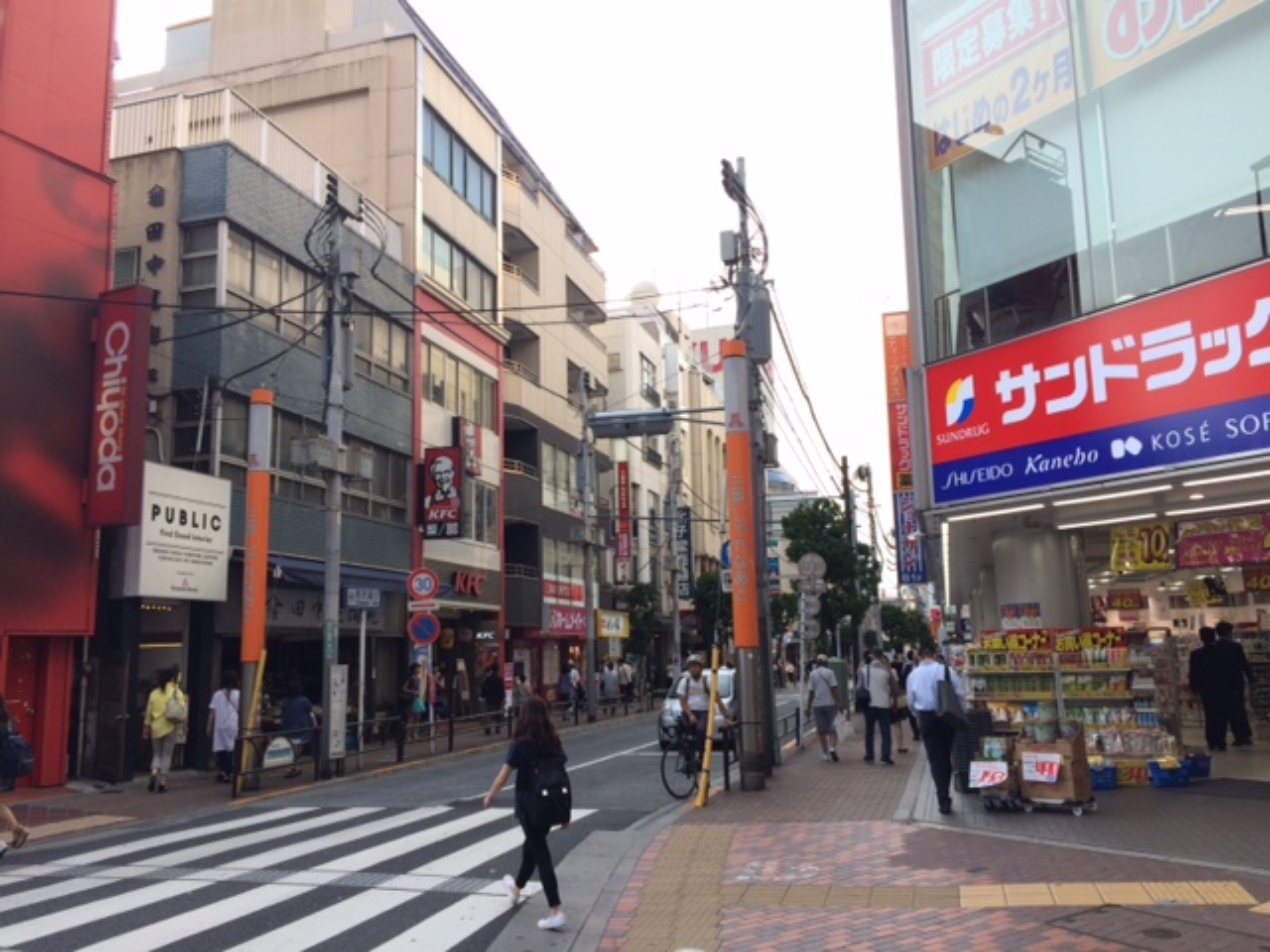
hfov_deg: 61.7
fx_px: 1064
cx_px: 635
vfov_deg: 48.2
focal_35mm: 29
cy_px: 476
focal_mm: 4.15
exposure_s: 1/451
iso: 32
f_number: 2.2
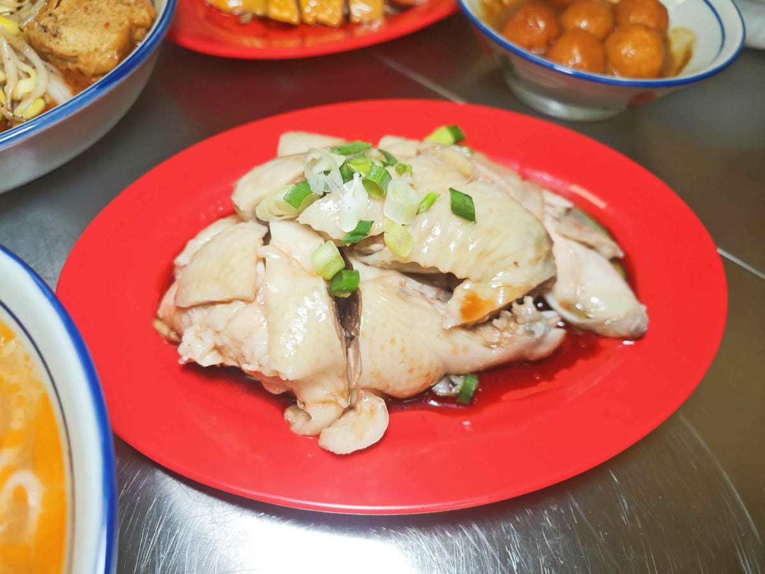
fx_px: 508
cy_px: 287
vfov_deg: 58.9
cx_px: 382
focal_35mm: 23
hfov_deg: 73.9
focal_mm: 8.72
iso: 1600
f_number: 2.8
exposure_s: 1/600
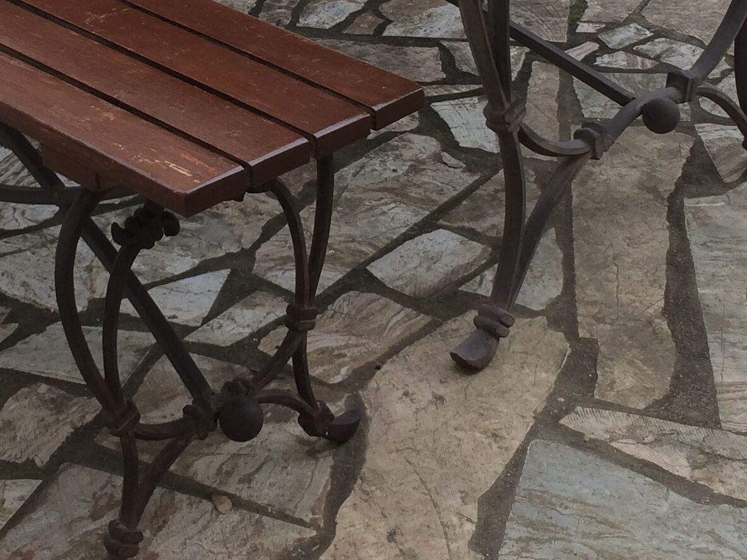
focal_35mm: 80
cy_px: 7
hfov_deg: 24.3
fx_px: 1726
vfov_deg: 18.0
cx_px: 263
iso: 32
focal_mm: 4.15
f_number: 2.2
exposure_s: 1/121
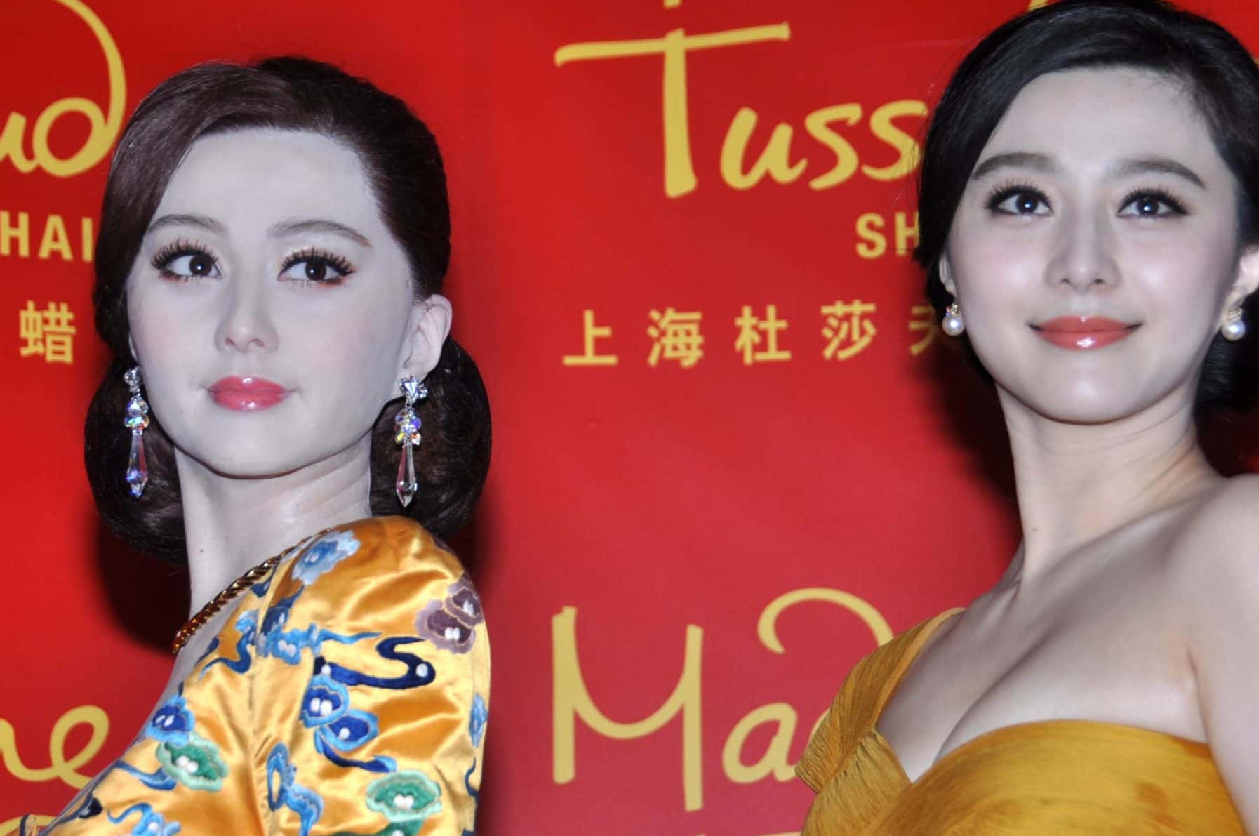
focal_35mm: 167
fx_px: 5832
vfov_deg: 8.2
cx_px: 685
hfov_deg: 12.3
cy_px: 491
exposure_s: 1/100
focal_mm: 78
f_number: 6.3
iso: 200
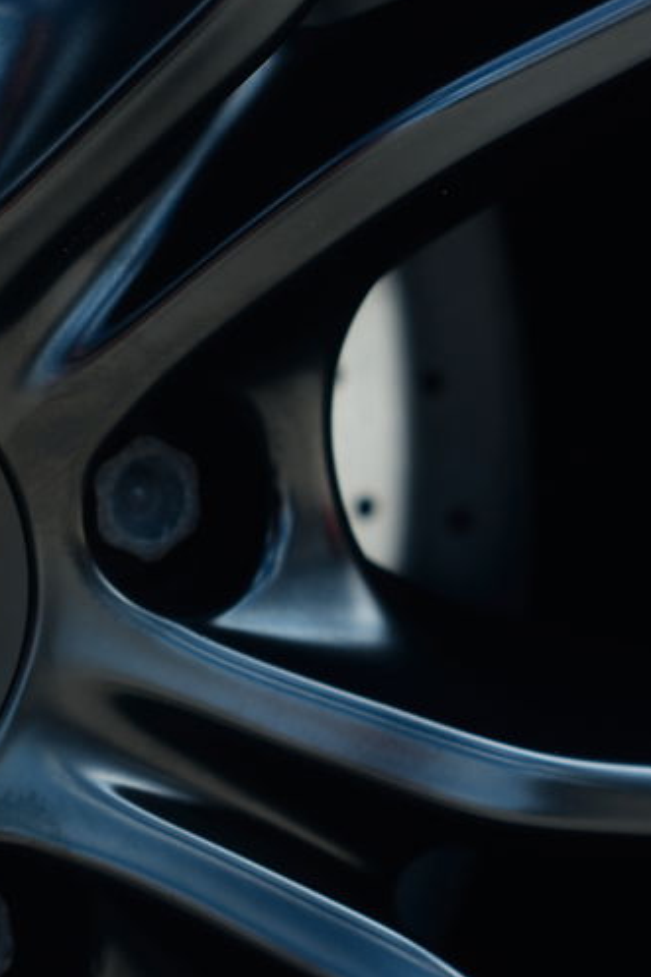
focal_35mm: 133
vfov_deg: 15.4
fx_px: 3610
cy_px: 513
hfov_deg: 10.2
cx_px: -122
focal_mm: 43
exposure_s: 1/200
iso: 100
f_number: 2.8
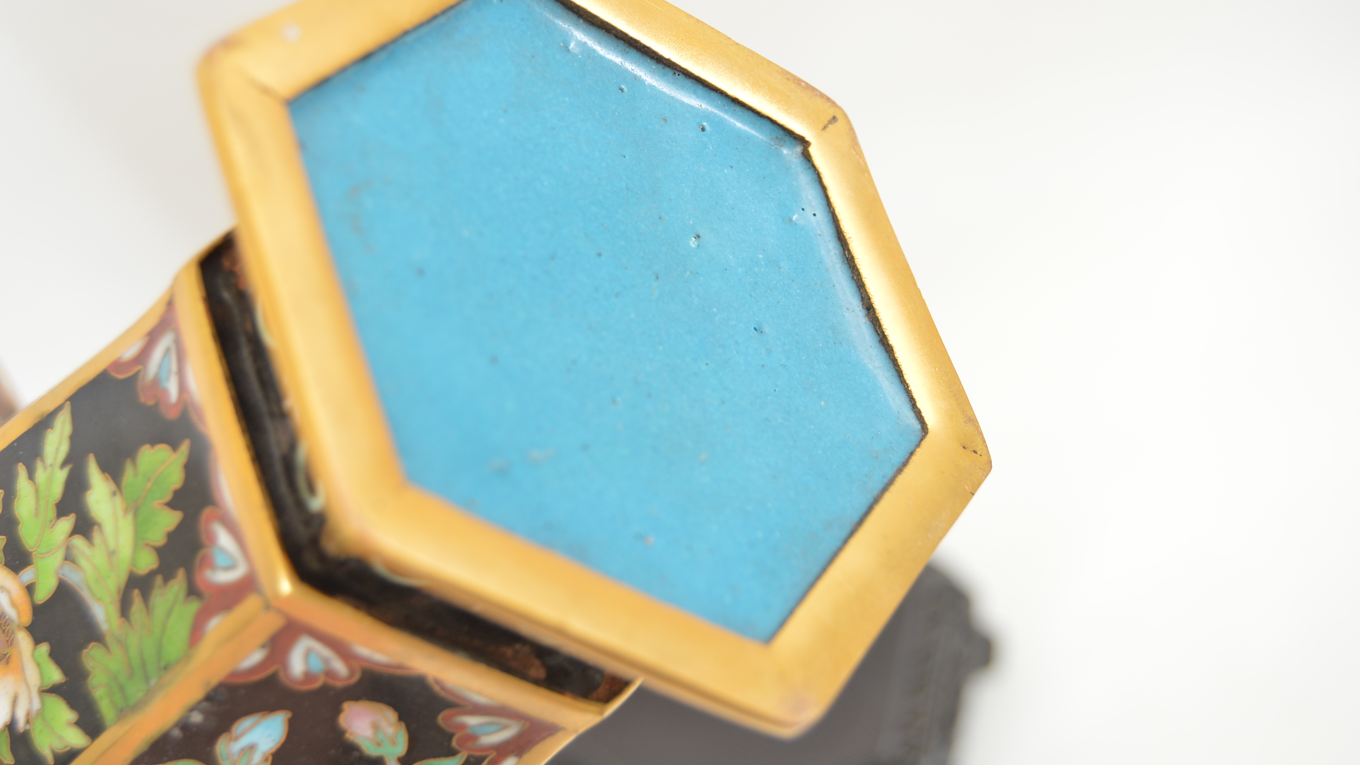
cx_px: 678
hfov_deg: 33.3
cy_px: 334
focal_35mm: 63
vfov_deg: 19.1
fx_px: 2272
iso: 200
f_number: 5
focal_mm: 40
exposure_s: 1/125
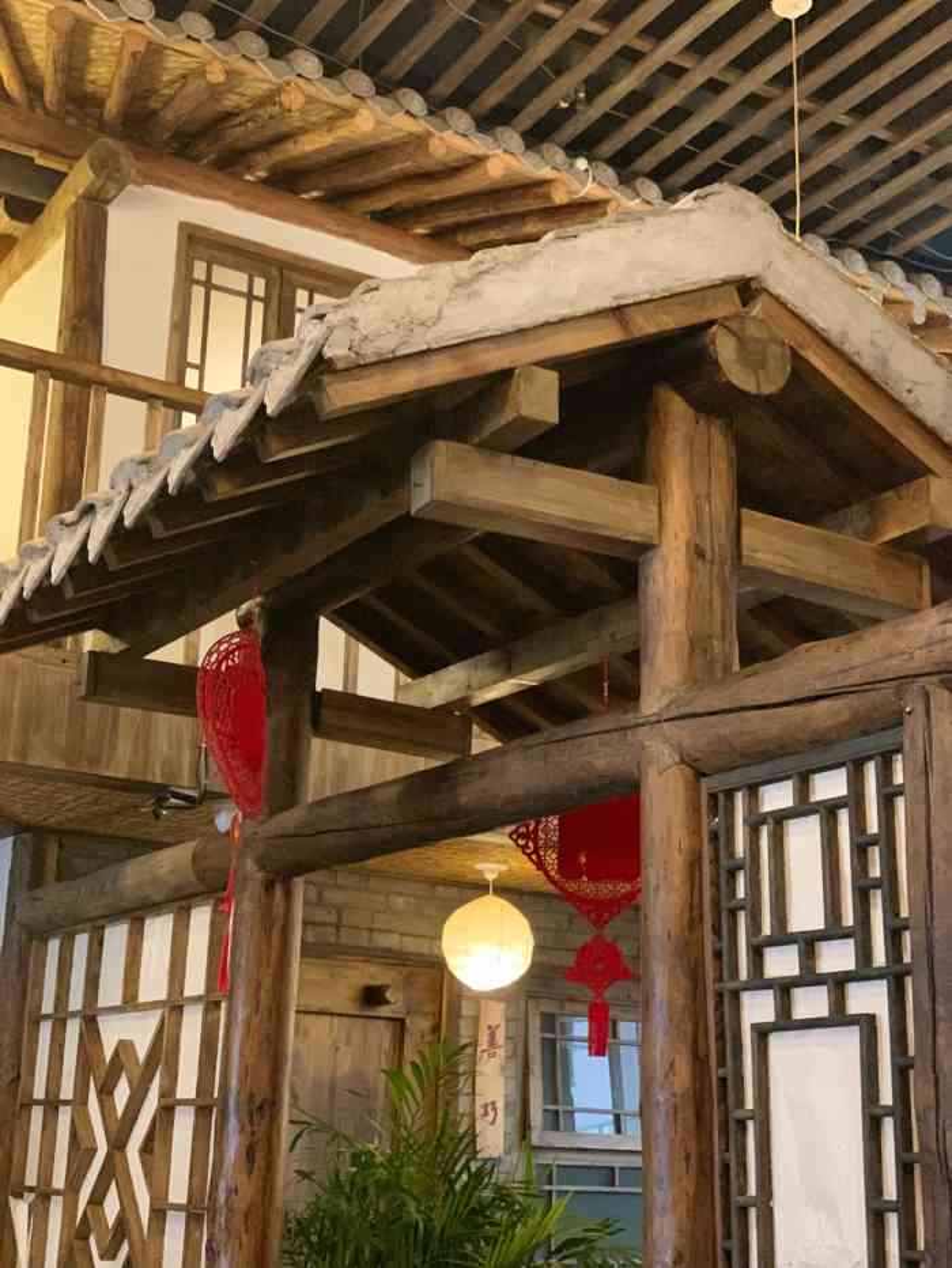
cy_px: 634
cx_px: 476
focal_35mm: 52
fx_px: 1906
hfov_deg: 28.0
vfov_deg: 36.8
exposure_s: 1/25
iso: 640
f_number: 2.4
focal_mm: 6
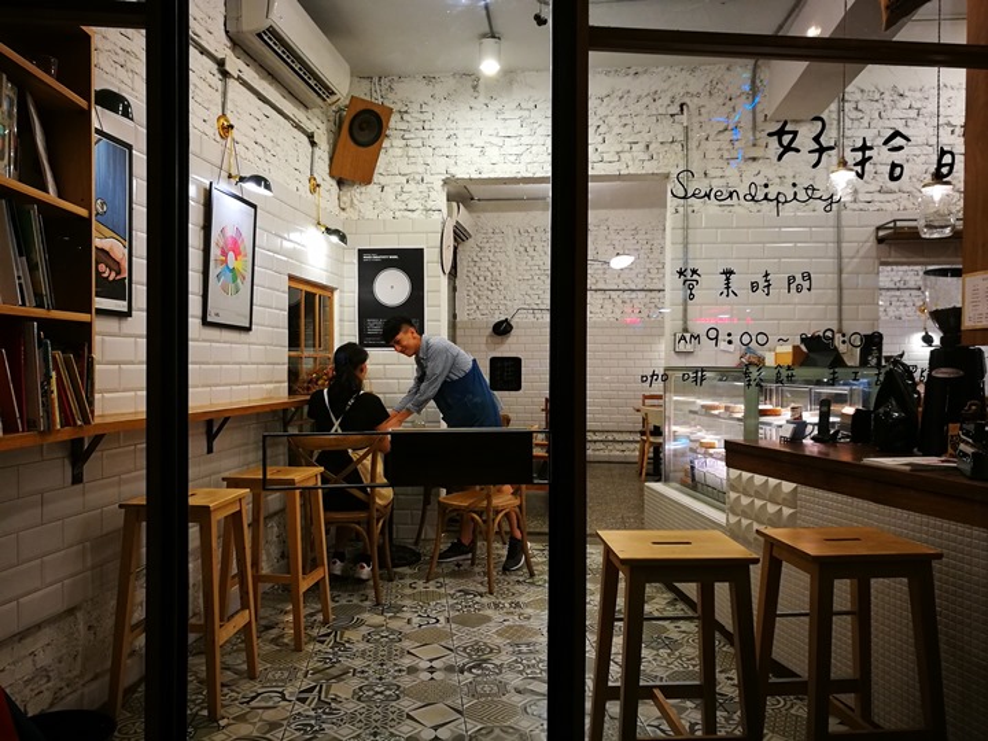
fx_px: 771
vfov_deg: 51.4
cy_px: 370
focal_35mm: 27
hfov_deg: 65.3
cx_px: 494
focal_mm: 4.5
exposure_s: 1/30
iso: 250
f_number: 2.2
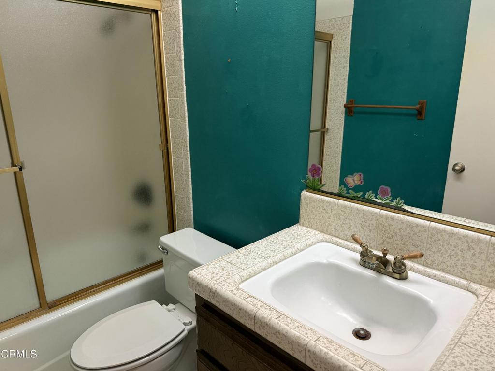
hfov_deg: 71.6
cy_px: 186
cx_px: 248
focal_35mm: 24
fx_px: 343
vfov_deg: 56.8
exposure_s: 1/60
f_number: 1.78
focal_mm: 6.76
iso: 400
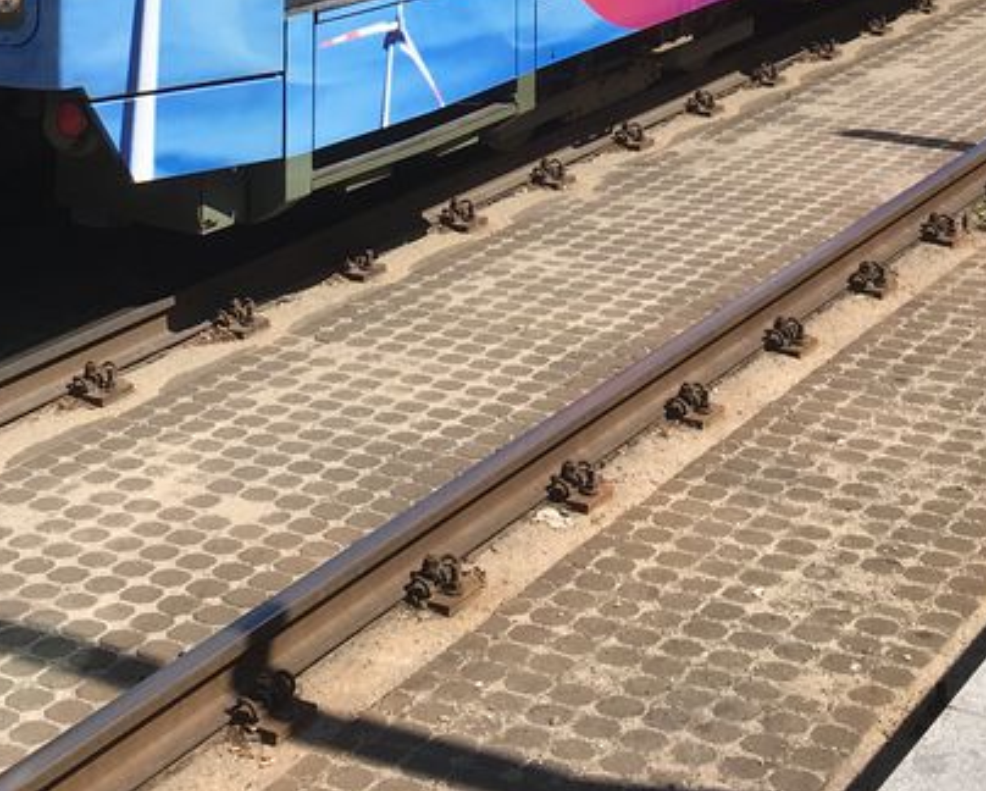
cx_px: 371
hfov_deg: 22.7
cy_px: -295
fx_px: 2454
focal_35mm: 84
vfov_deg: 17.0
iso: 25
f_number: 2.2
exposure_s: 1/1261
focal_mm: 4.15
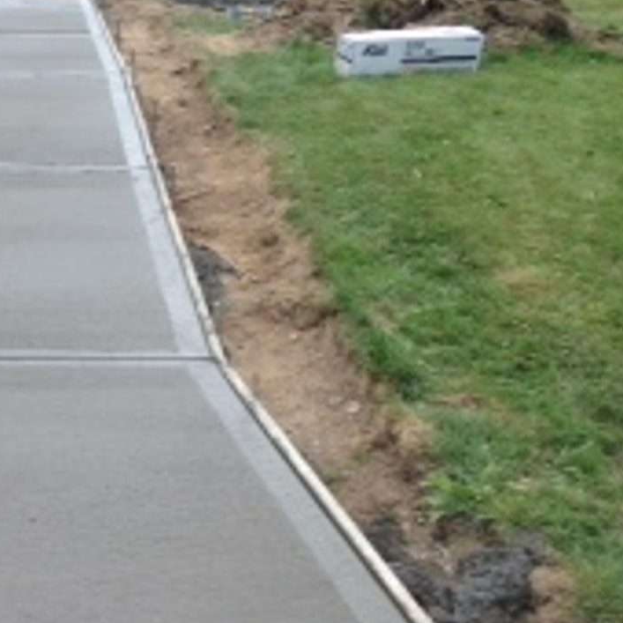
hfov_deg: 29.6
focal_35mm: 55
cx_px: 46
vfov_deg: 31.0
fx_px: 1120
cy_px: 367
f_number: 2.4
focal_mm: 4.12
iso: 50
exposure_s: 1/341
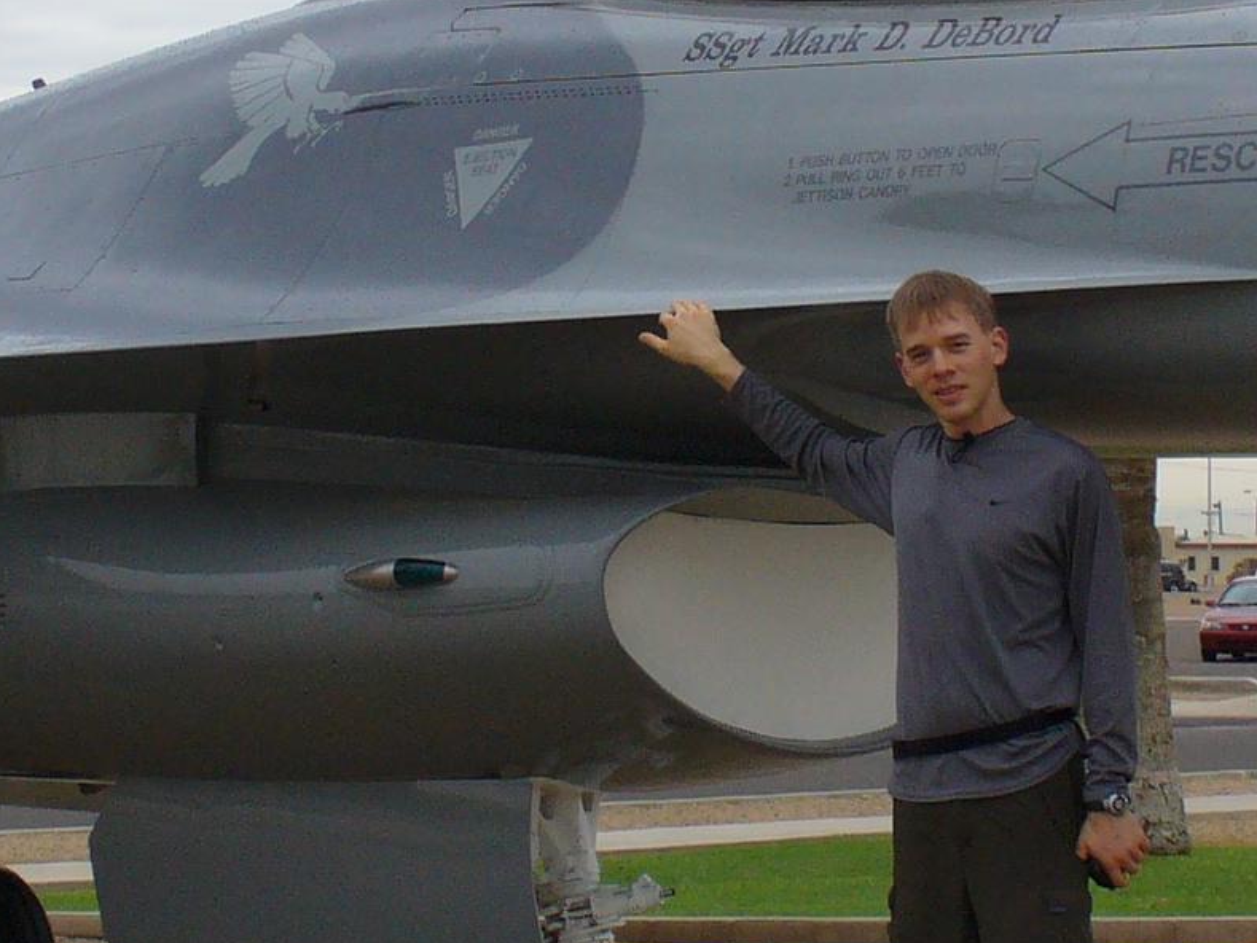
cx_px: 774
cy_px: 350
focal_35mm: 120
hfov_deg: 16.4
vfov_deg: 12.3
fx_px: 4358
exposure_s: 1/160
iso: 80
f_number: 5.6
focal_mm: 6.1
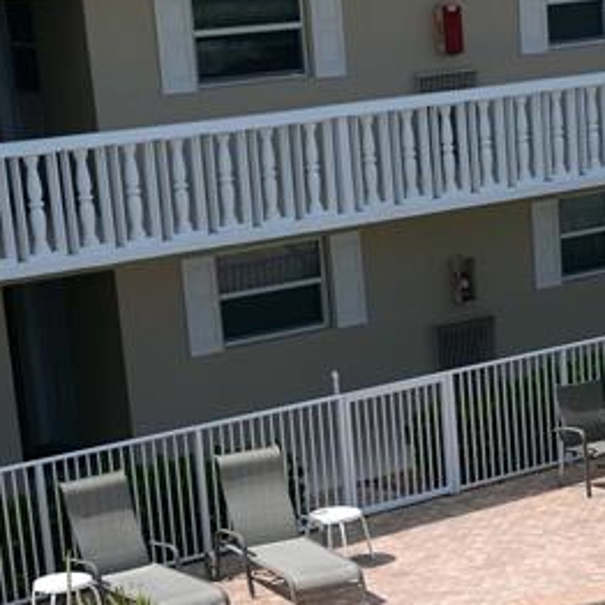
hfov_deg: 13.2
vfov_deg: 13.6
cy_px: 618
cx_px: 838
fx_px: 2491
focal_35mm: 126
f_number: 8
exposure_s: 1/400
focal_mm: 38
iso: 100
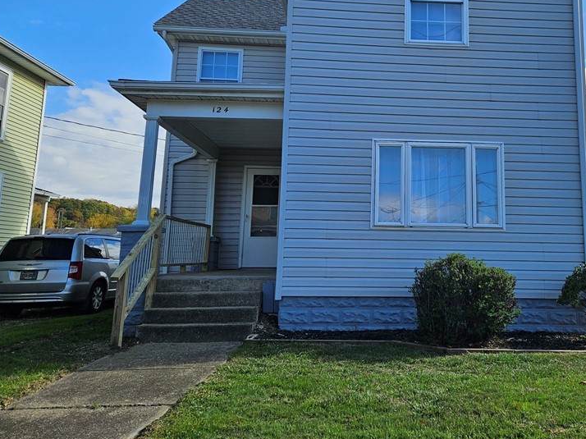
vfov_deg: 42.6
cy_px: 162
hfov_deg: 53.9
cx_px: 407
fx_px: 558
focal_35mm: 33
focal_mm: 5.4
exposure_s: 1/1839
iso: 25
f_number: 1.8
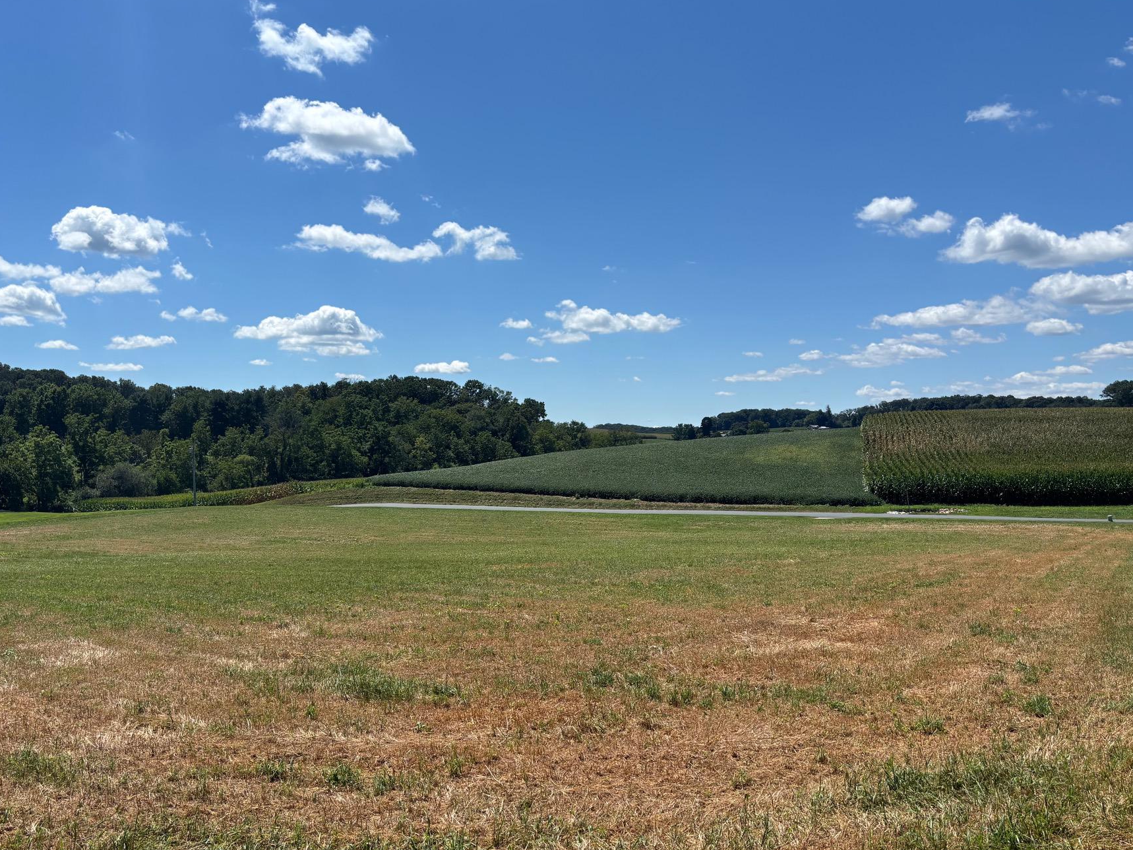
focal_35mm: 31
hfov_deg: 58.1
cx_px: 483
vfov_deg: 45.3
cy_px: 487
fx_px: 1015
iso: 50
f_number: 1.6
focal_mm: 5.96
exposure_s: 1/5348
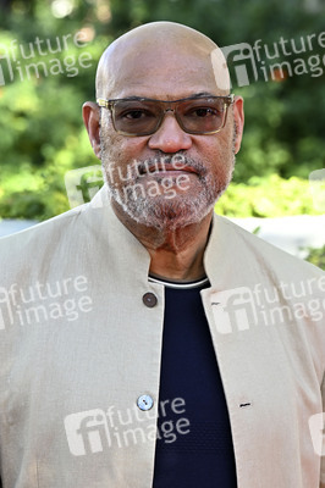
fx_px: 2048
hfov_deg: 9.1
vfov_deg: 13.6
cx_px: 162
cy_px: 244
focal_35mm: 151
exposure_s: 1/320
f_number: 5.6
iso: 640
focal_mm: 101
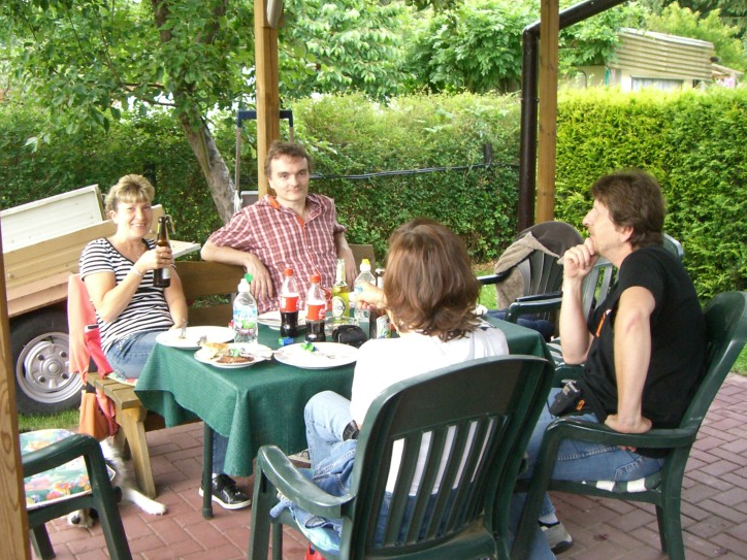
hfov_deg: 44.8
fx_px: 906
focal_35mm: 42
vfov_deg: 34.3
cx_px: 343
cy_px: 305
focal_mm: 6.2
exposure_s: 1/100
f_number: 2.7
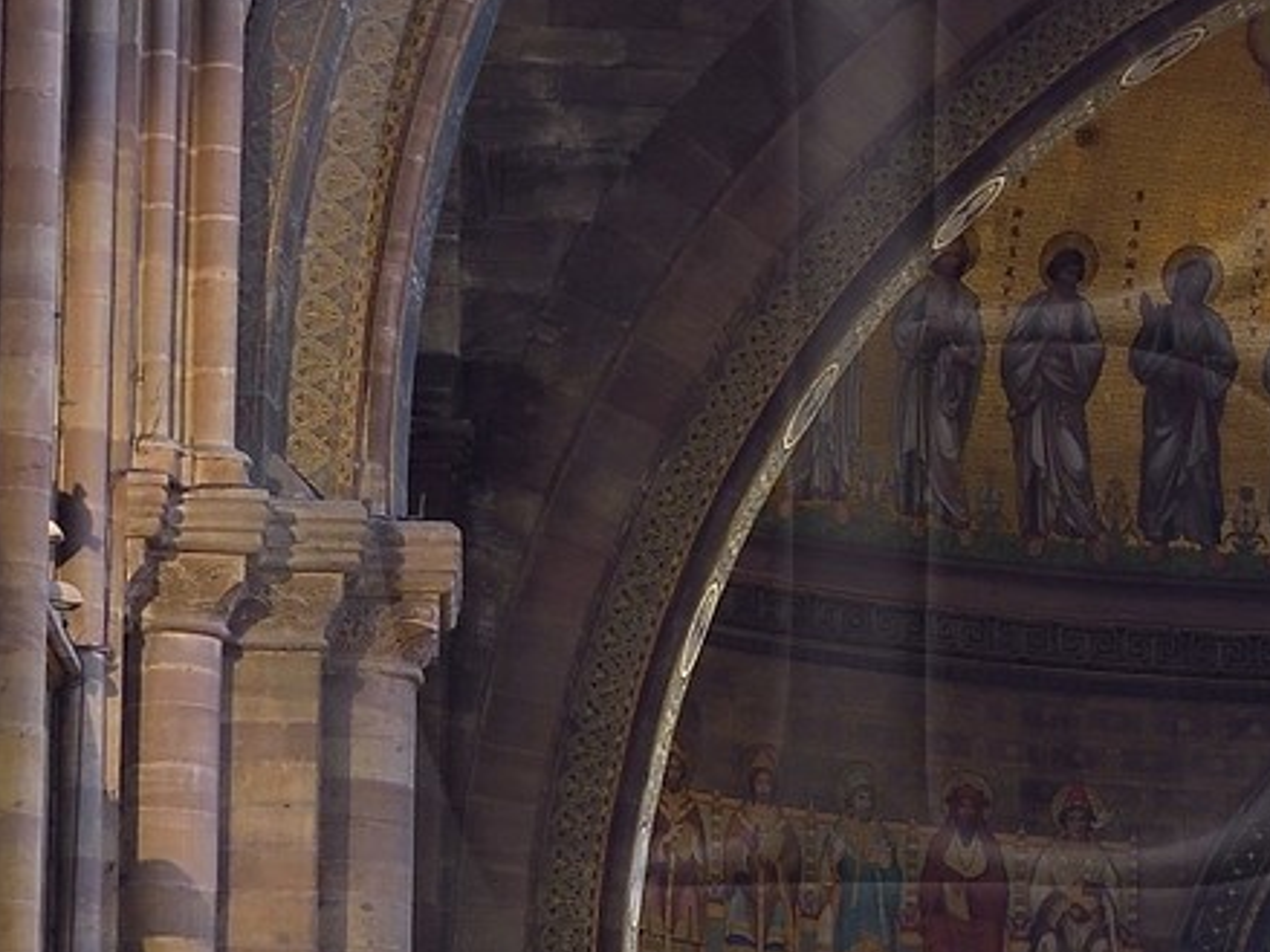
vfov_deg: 4.0
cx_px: 1562
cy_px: 354
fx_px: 13498
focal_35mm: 368
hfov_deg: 5.4
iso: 200
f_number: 7.1
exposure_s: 1.6
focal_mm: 70
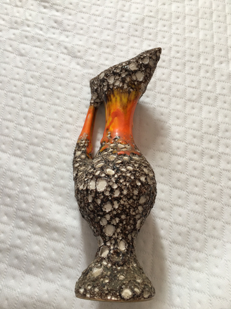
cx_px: 116
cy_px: 154
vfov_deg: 61.7
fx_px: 258
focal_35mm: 29
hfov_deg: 48.2
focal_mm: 4.15
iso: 32
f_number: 2.2
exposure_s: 1/17
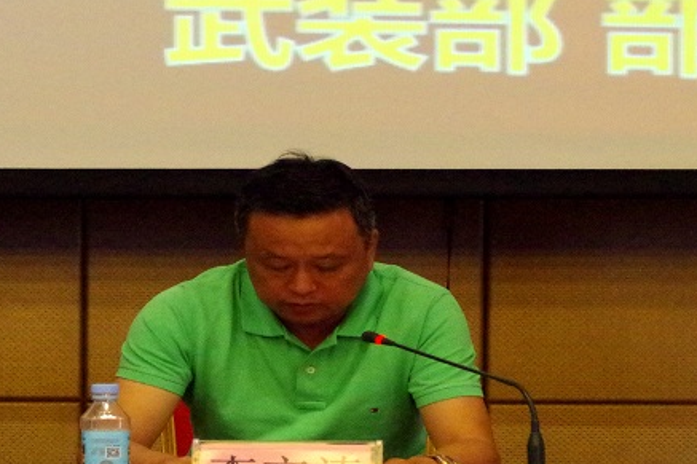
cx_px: 293
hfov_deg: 19.6
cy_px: 211
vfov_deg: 13.2
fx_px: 2013
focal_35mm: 104
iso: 6400
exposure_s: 1/100
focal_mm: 55
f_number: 9
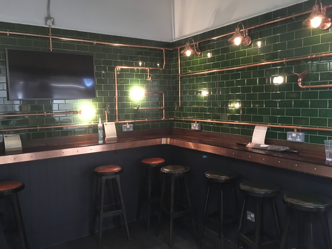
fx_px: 278
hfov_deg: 61.7
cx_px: 166
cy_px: 124
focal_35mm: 29
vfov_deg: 48.2
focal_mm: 4.15
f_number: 2.2
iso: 320
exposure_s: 1/17
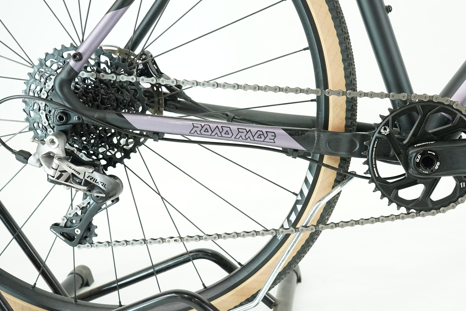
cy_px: 147
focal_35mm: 39
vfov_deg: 34.2
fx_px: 505
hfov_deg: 49.0
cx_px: 294
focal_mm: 29
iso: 3200
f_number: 5.6
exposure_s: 1/200
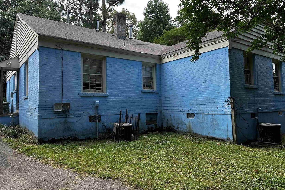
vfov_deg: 49.5
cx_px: 141
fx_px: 206
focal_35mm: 26
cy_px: 92
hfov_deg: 69.4
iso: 80
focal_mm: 6.86
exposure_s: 1/558
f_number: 1.78
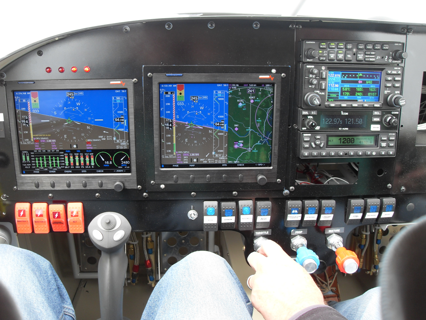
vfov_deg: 40.7
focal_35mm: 35
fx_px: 431
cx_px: 213
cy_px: 160
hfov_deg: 52.6
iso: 80
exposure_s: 1/90
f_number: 2.8
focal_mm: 6.3
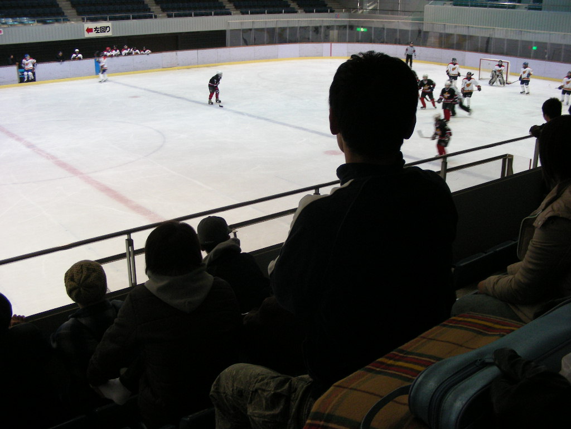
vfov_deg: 37.7
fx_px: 627
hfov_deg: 49.0
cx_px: 286
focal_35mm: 38
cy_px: 214
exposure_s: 1/31
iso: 200
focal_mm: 6.3
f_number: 3.5
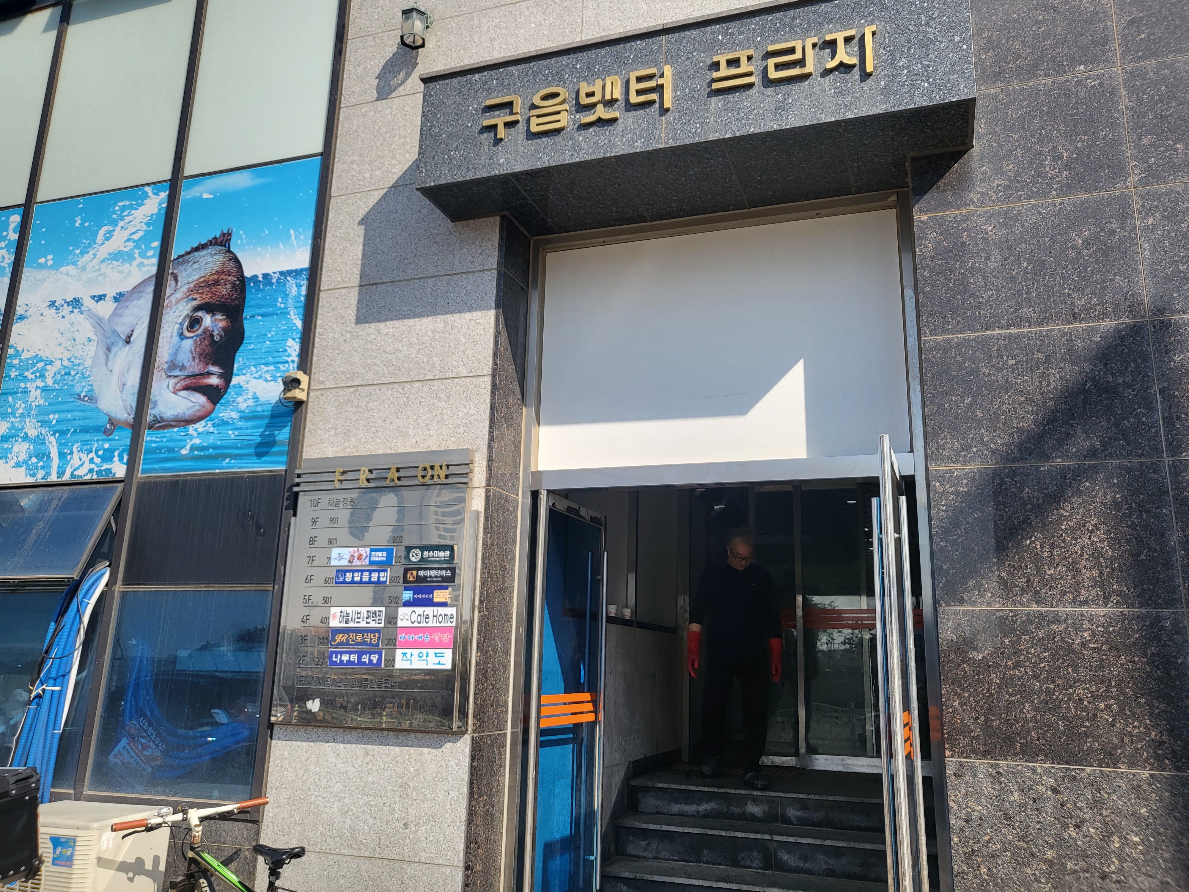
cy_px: 446
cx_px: 594
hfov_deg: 67.3
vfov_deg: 53.1
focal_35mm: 26
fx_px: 893
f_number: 1.8
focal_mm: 4.25
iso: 50
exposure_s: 1/2071
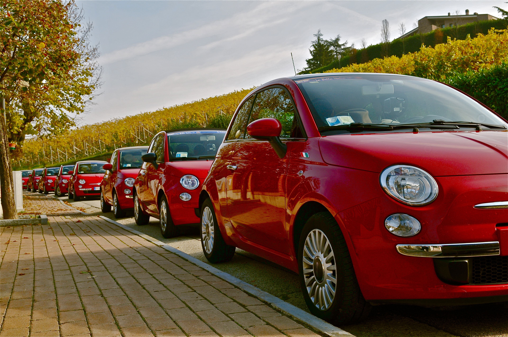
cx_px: 254
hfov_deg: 46.4
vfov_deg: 31.8
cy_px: 168
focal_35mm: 42
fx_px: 592
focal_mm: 28
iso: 200
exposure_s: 1/200
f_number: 7.1
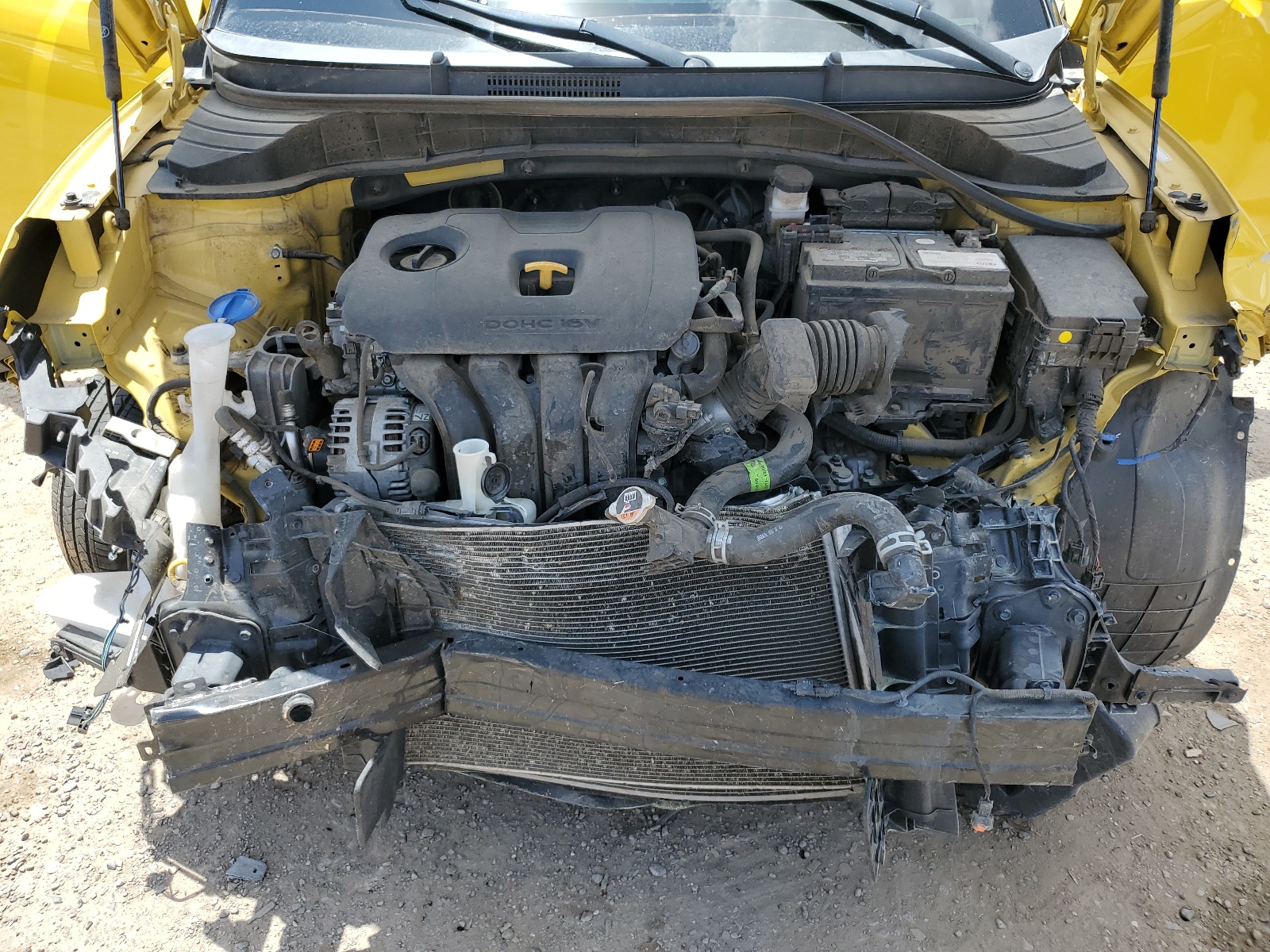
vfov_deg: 53.1
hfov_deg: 67.3
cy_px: 476
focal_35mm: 26
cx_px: 635
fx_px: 954
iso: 50
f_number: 1.5
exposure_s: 1/1000
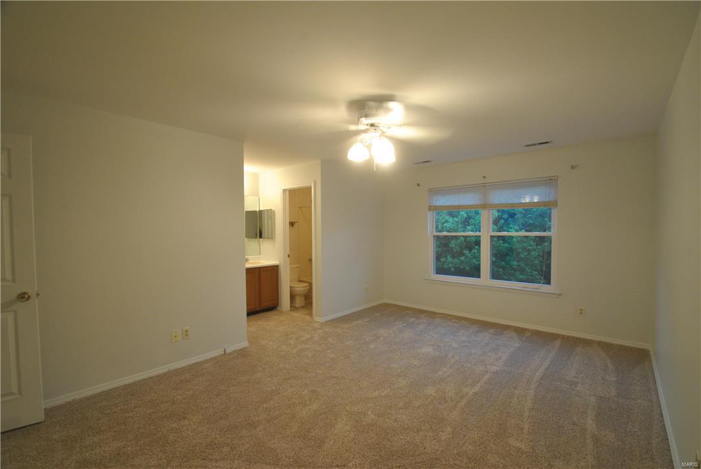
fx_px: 292
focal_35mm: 15
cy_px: 234
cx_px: 350
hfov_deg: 100.3
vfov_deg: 77.4
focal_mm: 10
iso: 400
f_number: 3.5
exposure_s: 1/10
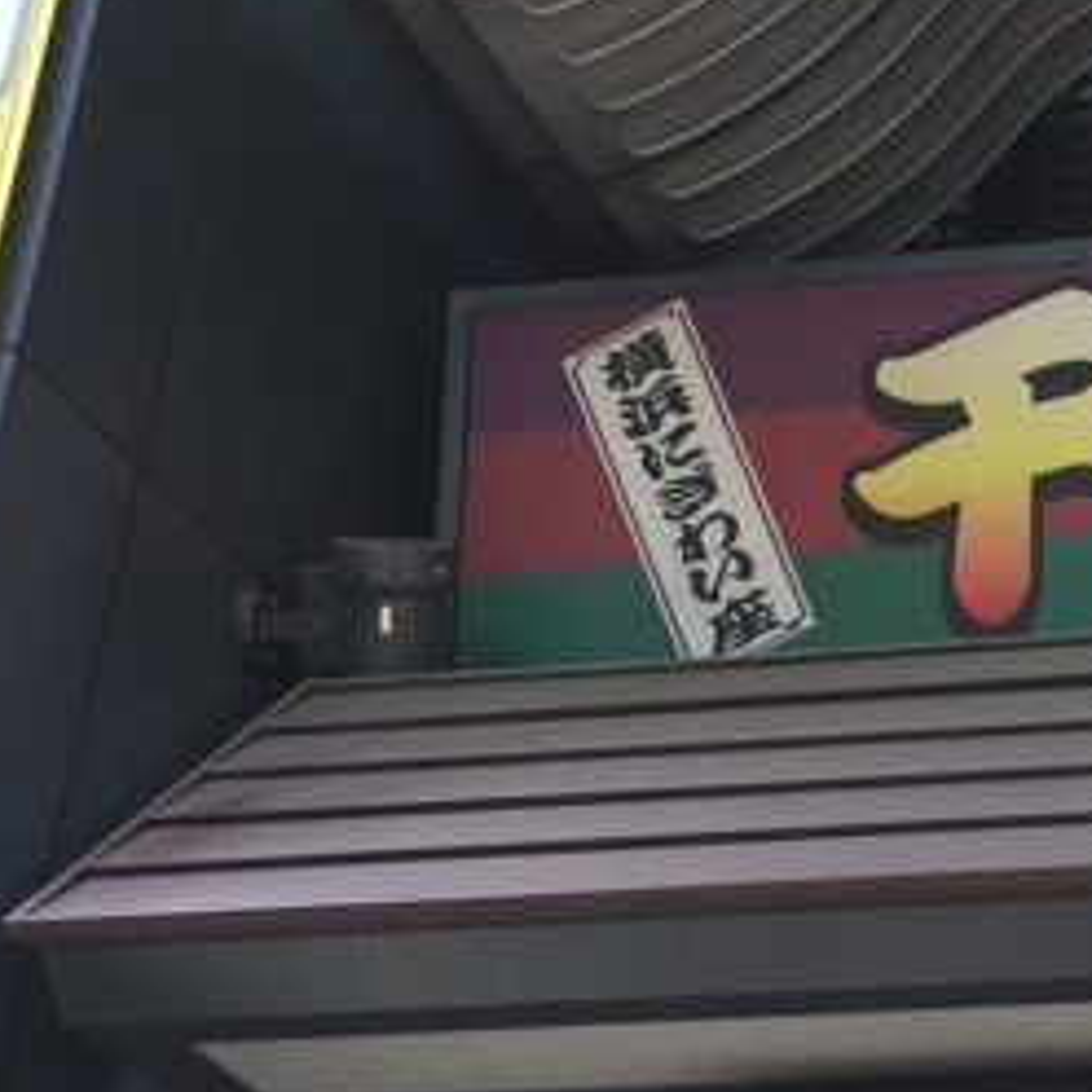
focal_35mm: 106
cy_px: 854
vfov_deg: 16.3
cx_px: 1651
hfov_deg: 15.2
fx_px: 3783
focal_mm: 4.15
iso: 32
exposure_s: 1/155
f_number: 2.2
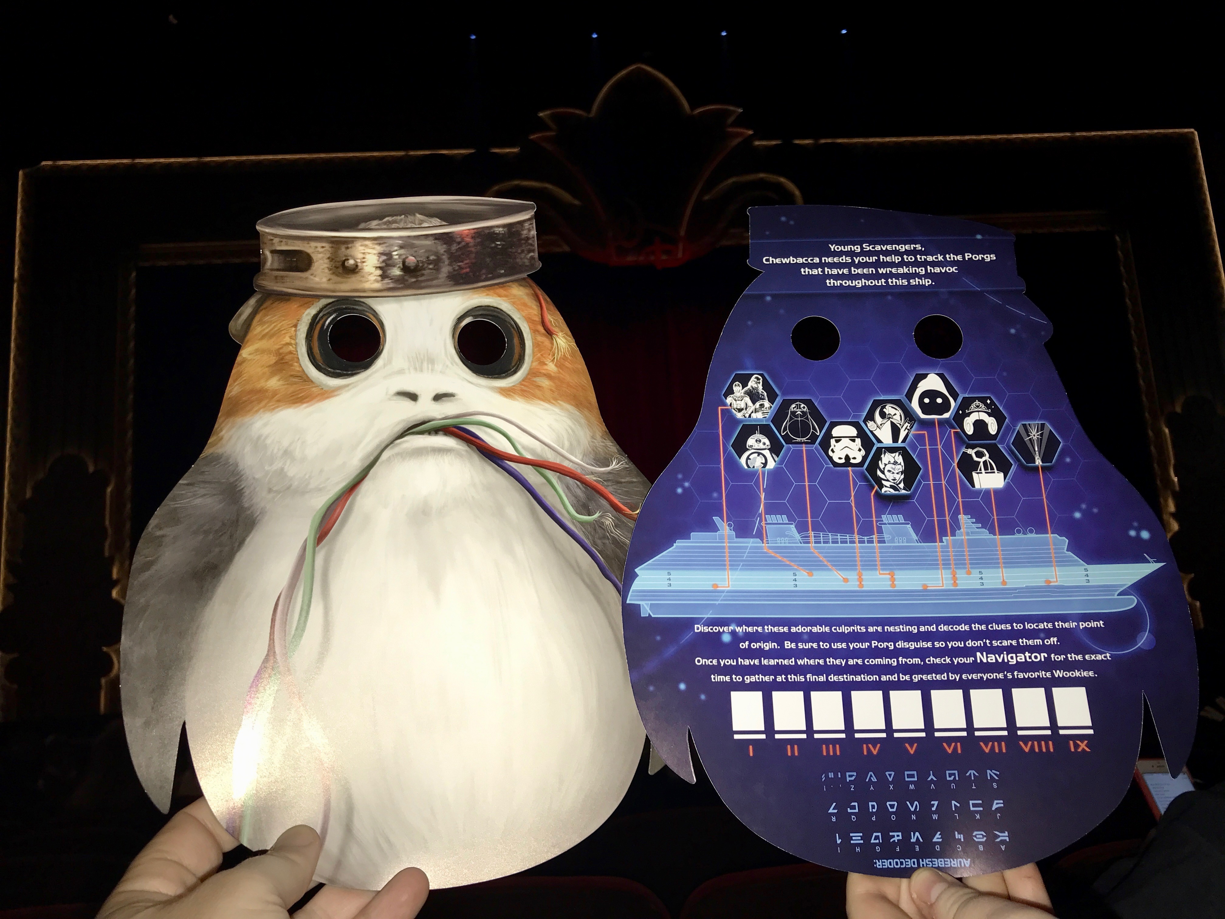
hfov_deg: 63.4
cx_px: 612
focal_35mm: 28
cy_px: 460
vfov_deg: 49.7
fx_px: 991
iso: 20
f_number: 1.8
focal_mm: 3.99
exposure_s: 1/36
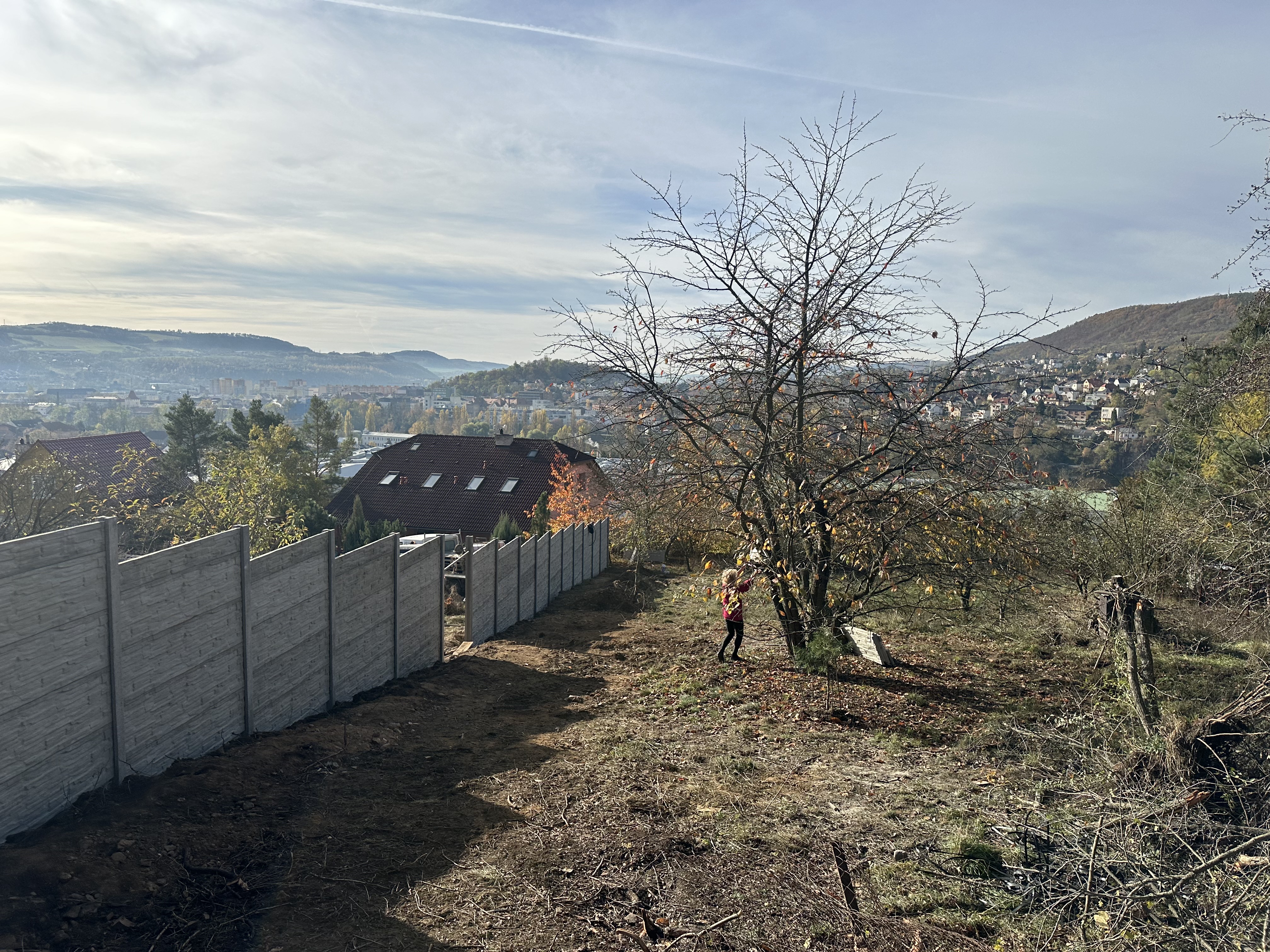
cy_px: 476
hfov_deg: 71.6
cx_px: 635
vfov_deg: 56.8
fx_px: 881
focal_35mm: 24
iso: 80
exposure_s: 1/6623
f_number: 1.78
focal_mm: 6.86
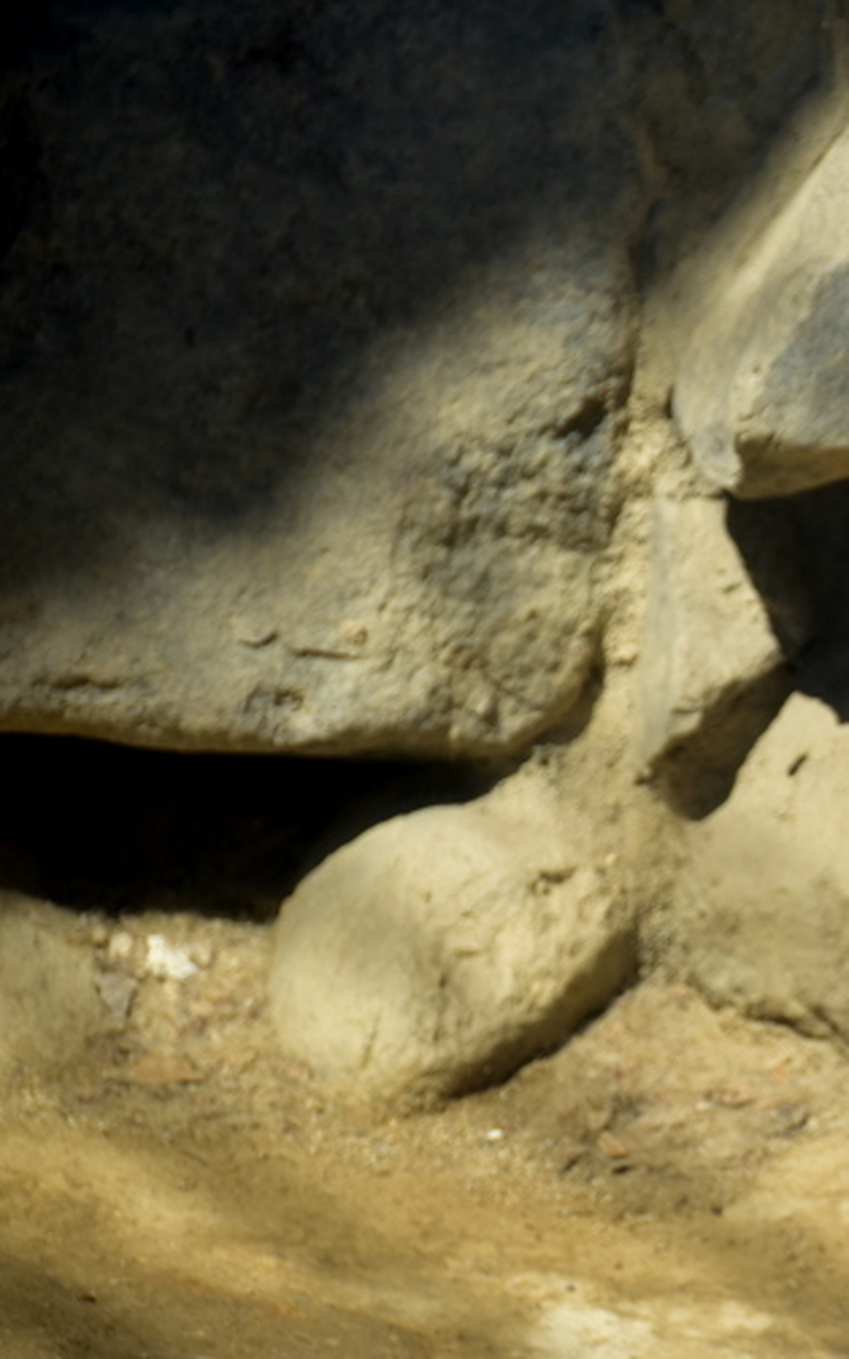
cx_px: 1325
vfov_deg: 5.4
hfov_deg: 3.4
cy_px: 590
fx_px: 14415
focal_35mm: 389
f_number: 7.1
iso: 200
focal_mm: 125
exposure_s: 1/800
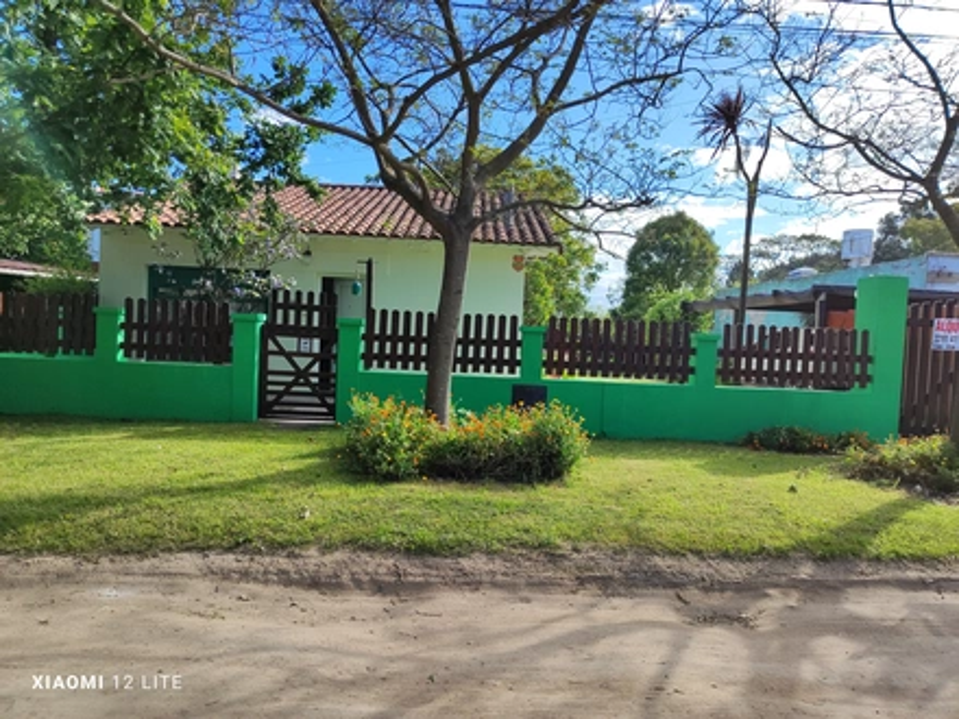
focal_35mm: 23
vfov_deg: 58.9
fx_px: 637
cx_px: 480
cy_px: 360
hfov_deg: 73.9
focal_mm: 5.59
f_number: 1.88
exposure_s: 1/640
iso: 50
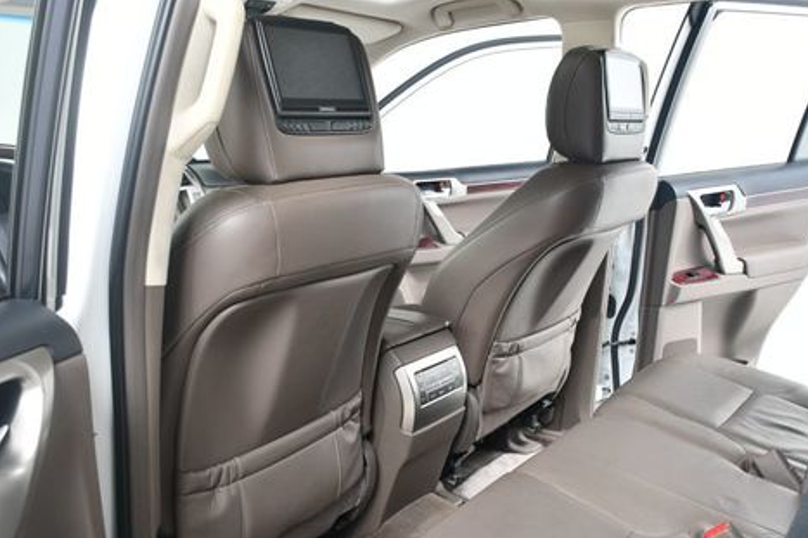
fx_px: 830
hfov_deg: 51.9
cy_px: 311
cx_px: 414
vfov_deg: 35.8
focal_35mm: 37
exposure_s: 1/160
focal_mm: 18
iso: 100
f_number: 5
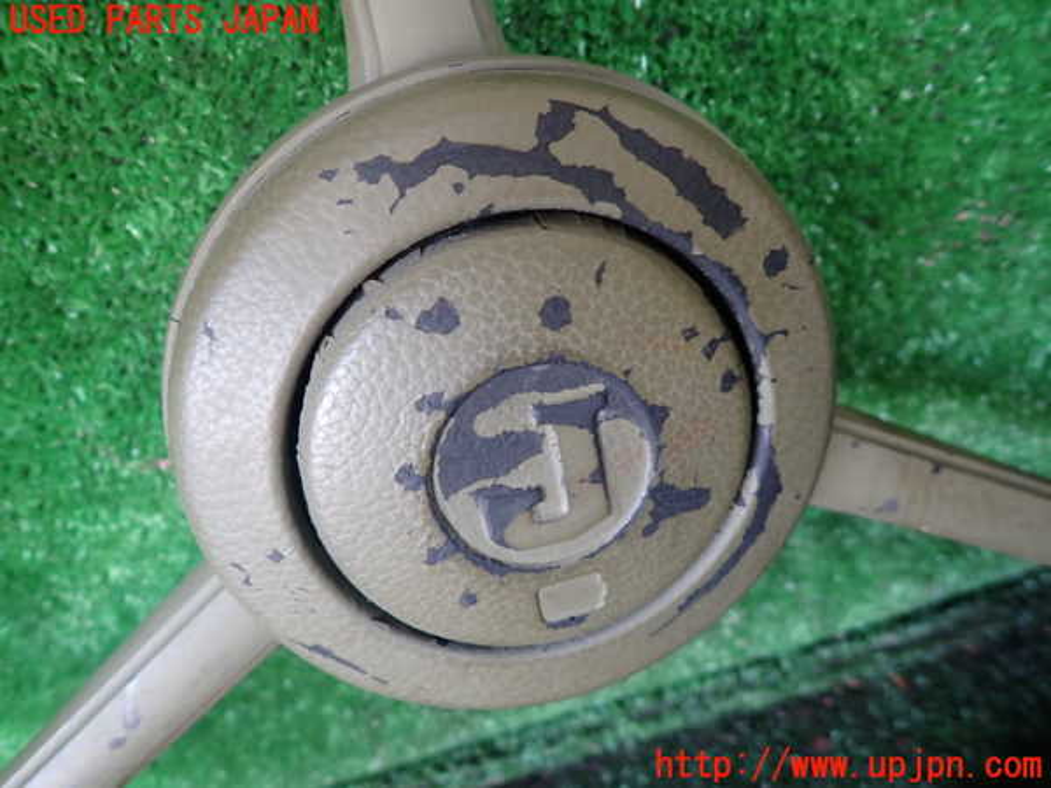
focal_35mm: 25
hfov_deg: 69.4
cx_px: 526
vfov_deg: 54.9
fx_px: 759
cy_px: 394
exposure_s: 1/40
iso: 200
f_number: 2
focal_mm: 4.5
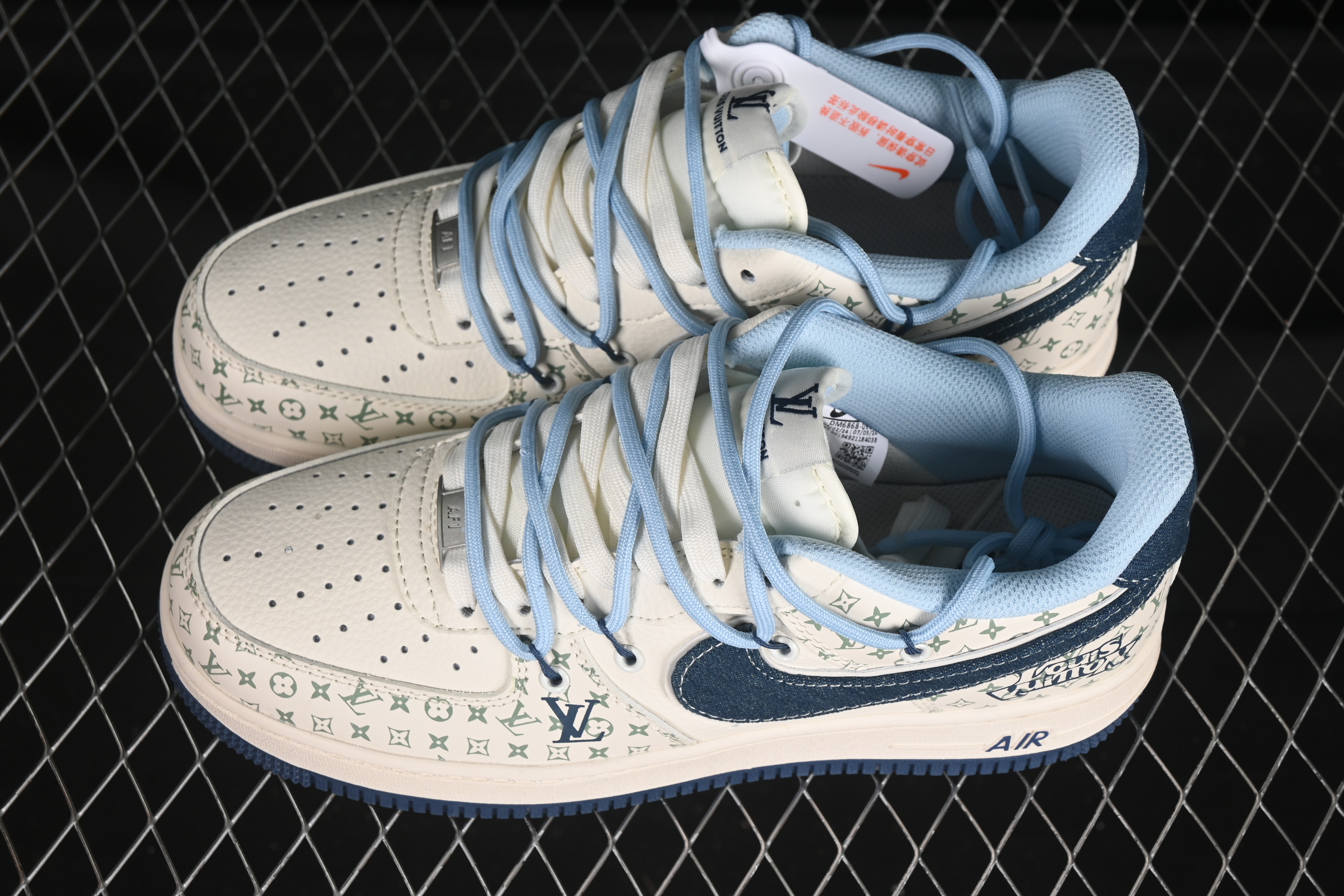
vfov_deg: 18.2
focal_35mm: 75
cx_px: 672
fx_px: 2800
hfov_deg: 27.0
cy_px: 448
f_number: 7.1
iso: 160
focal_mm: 50
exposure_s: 1/80
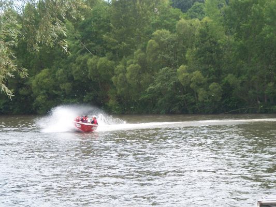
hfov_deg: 16.8
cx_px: 138
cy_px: 104
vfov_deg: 12.7
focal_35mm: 117
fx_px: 933
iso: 64
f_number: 4.4
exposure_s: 1/125
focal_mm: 19.2
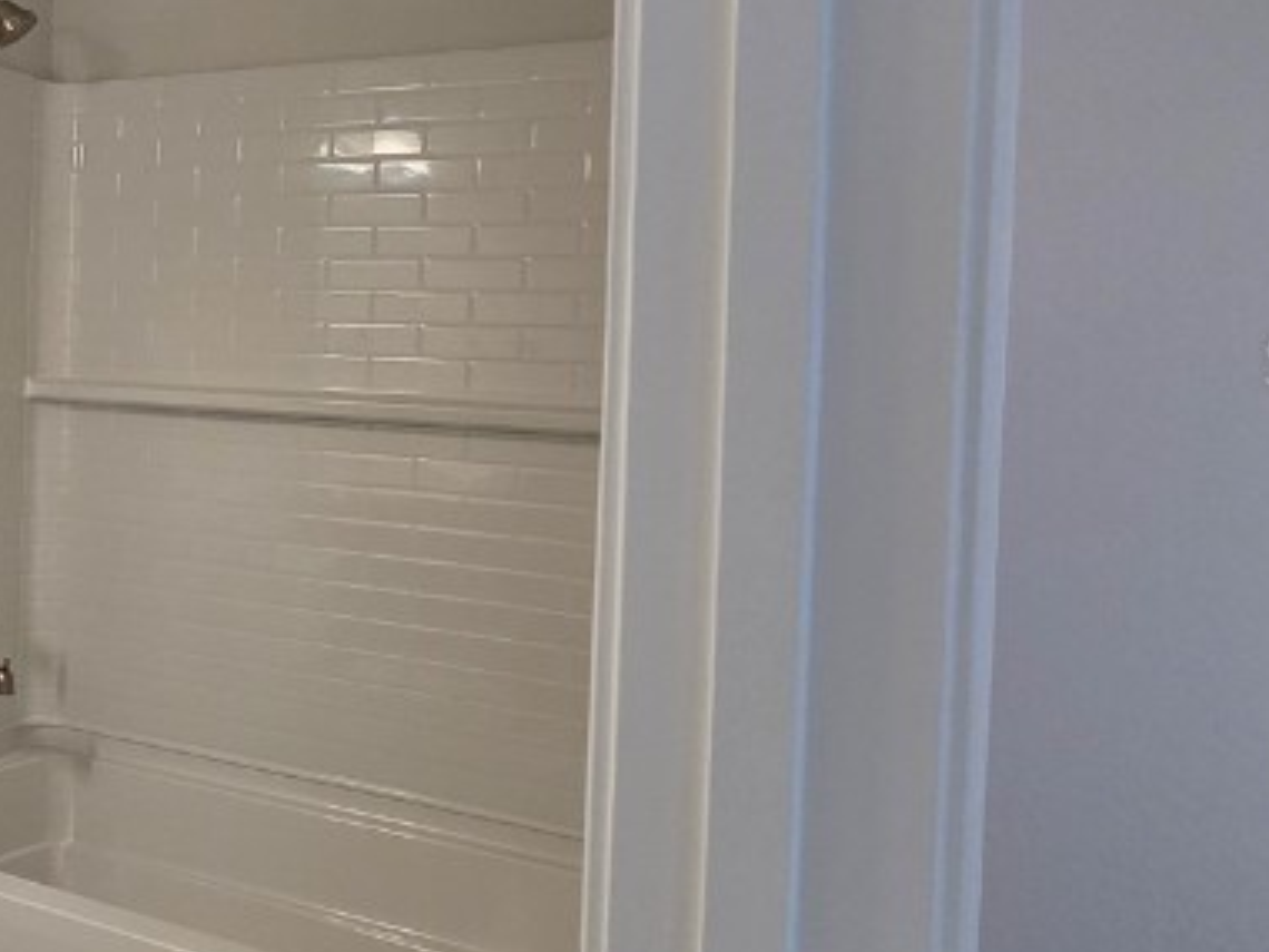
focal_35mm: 35
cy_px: 361
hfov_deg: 41.7
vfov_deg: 40.4
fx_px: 1283
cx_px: -130
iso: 160
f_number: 2.2
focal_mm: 2.2
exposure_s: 1/100
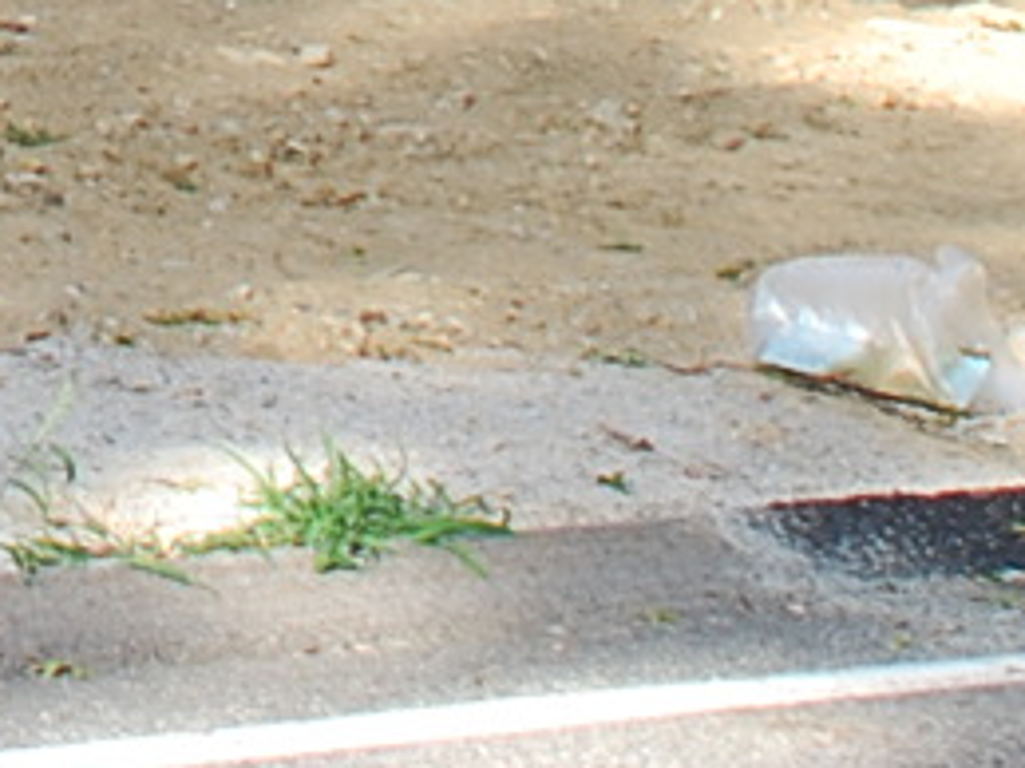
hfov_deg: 6.7
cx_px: -1353
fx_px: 8317
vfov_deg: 5.0
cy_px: -1722
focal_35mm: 281
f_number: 4
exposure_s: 1/125
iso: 100
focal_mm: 26
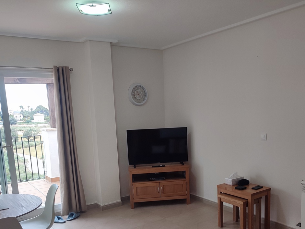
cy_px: 155
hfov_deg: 53.9
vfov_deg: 41.2
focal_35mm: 34
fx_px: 300
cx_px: 165
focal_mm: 6.04
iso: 58
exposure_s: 1/33
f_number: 1.9
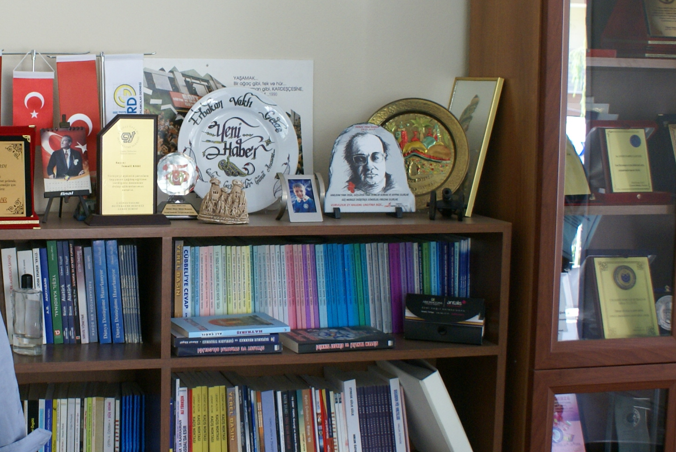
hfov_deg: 32.9
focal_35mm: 60
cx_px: 195
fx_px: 1128
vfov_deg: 22.6
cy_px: 170
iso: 250
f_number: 4
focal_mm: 20
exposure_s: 1/30
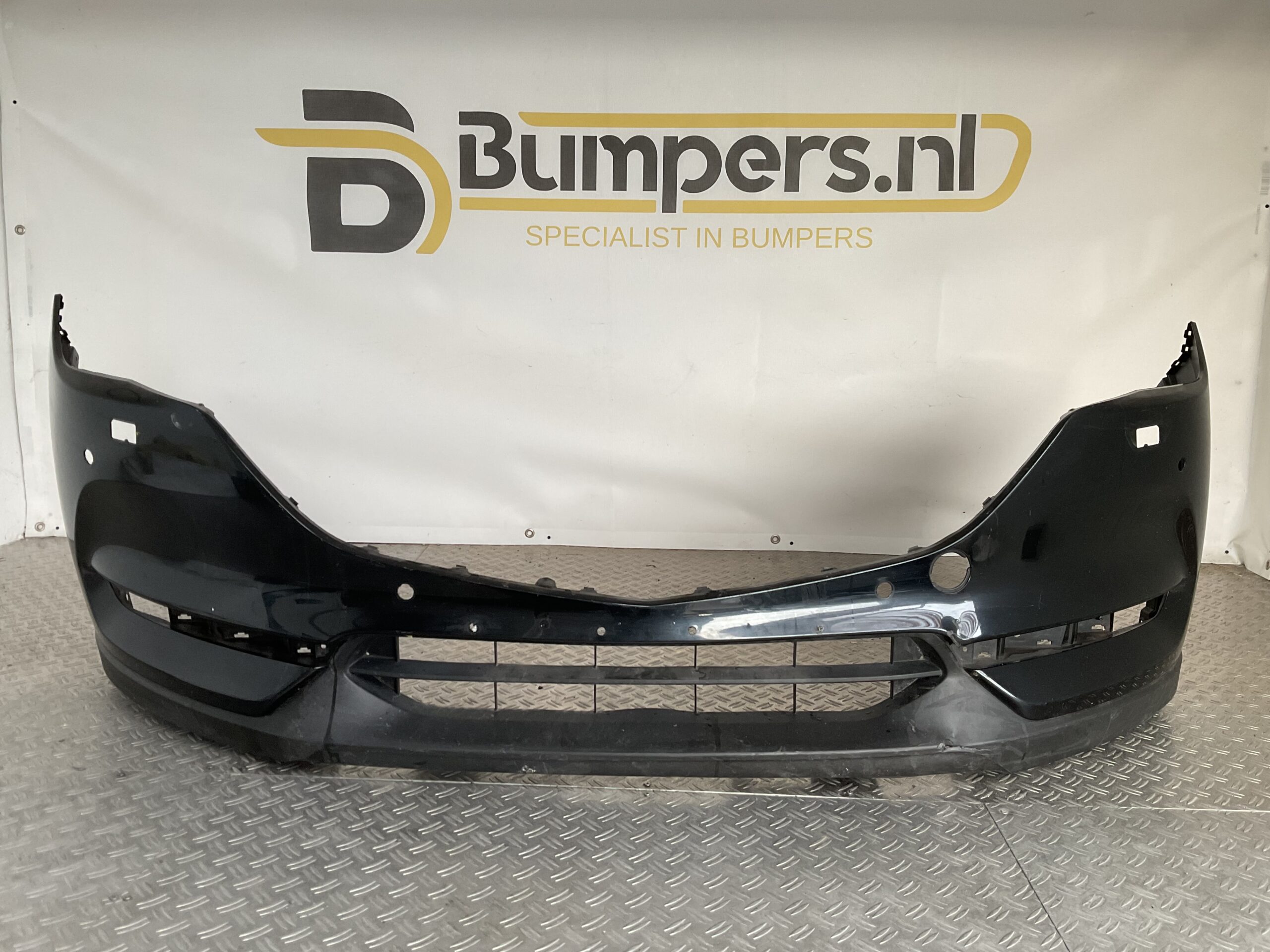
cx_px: 635
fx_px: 1064
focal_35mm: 29
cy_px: 476
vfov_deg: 48.2
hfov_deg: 61.7
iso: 40
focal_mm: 3
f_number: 1.8
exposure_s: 1/50
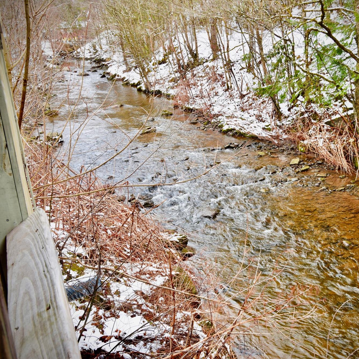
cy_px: 180
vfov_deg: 42.8
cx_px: 206
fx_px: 458
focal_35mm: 39
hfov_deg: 42.7
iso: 100
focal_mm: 20
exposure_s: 1/30
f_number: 9
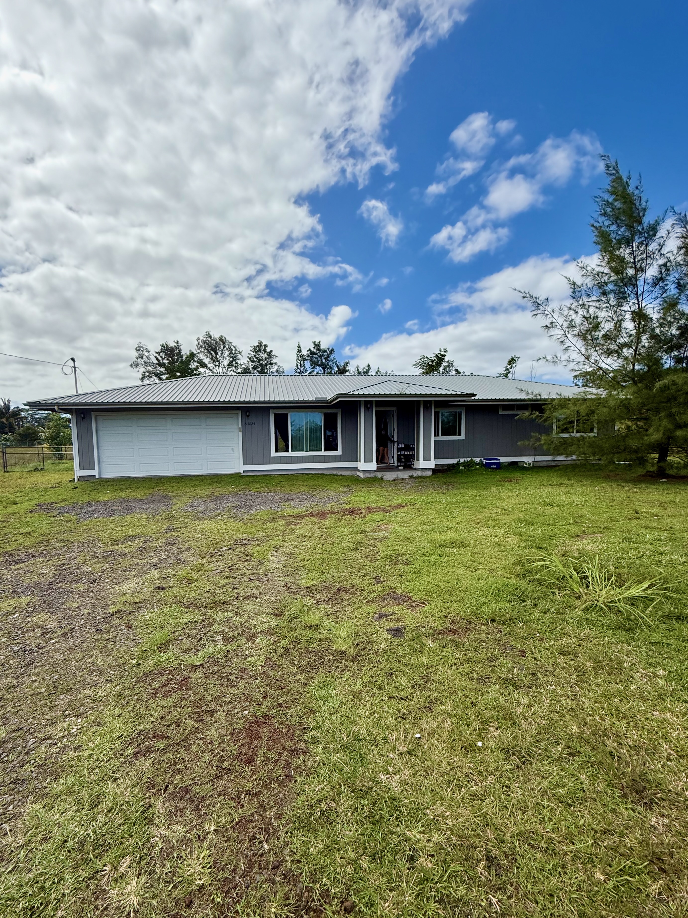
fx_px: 371
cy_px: 459
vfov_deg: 102.1
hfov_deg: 85.7
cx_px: 344
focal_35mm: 14
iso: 64
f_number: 2.2
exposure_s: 1/3891
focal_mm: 2.22
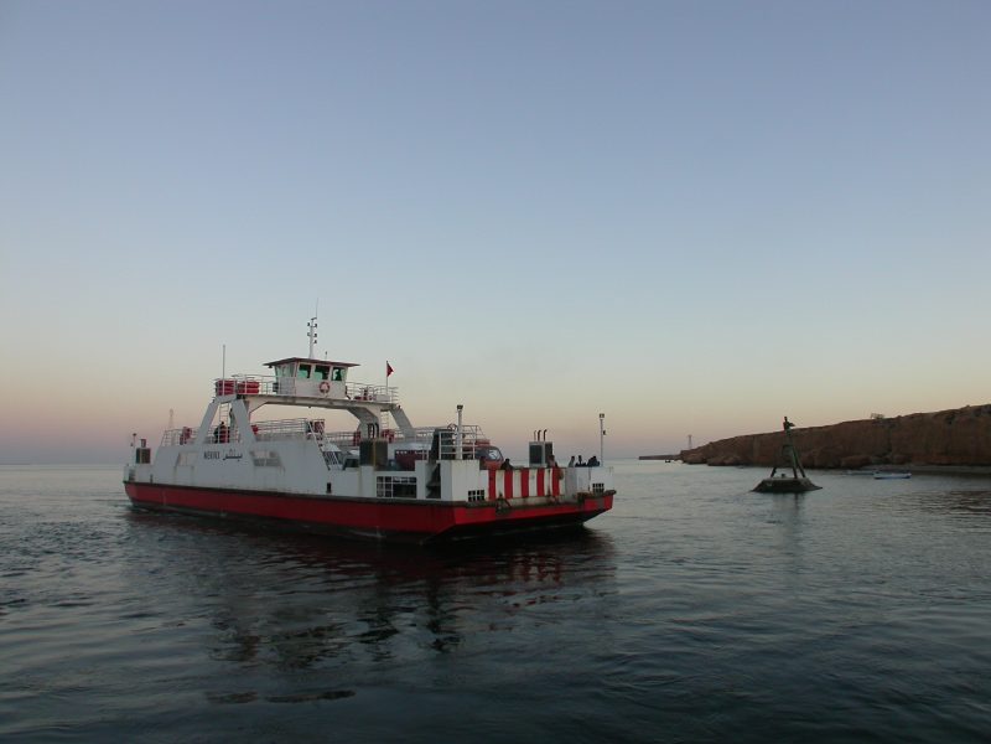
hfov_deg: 49.0
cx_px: 496
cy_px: 372
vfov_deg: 37.7
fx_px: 1088
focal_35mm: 38
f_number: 3.7
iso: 100
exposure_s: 1/83.2
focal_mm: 7.85
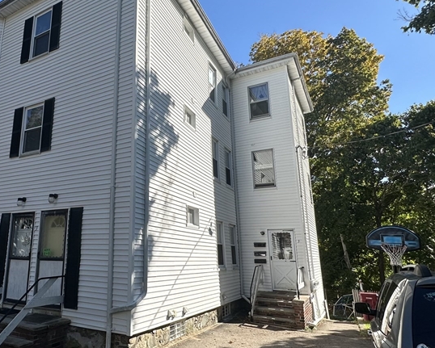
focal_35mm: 26
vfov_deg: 55.0
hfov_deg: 63.9
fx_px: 335
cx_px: 137
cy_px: 173
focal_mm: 2.22
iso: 50
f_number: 2.2
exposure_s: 1/1770
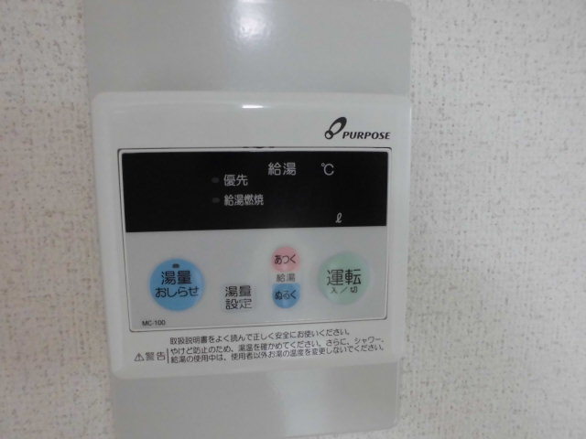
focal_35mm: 26
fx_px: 440
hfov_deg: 67.3
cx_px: 293
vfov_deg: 53.1
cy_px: 220
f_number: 3.5
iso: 400
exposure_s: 1/60
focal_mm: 4.6
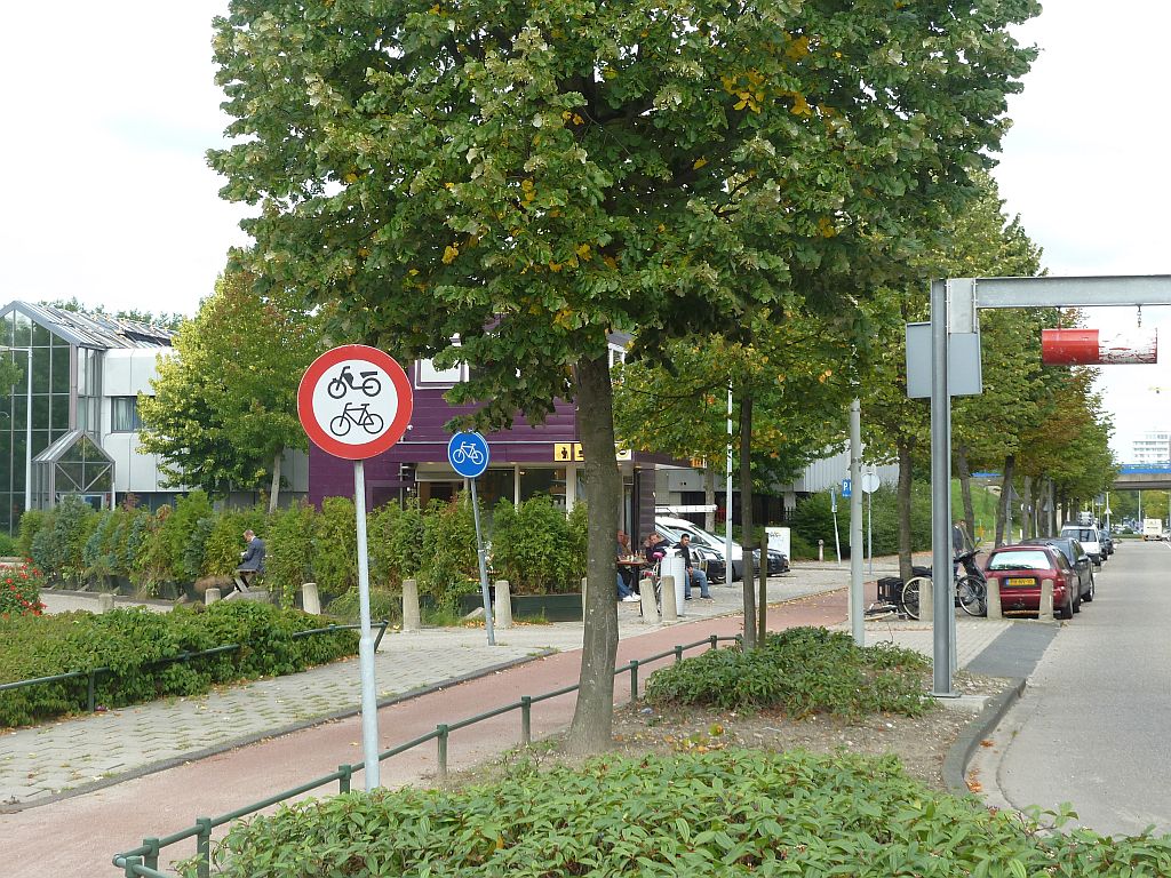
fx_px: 2131
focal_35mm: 63
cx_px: 586
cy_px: 439
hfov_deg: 30.7
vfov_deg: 23.3
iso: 80
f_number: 4
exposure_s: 1/160
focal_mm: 10.3
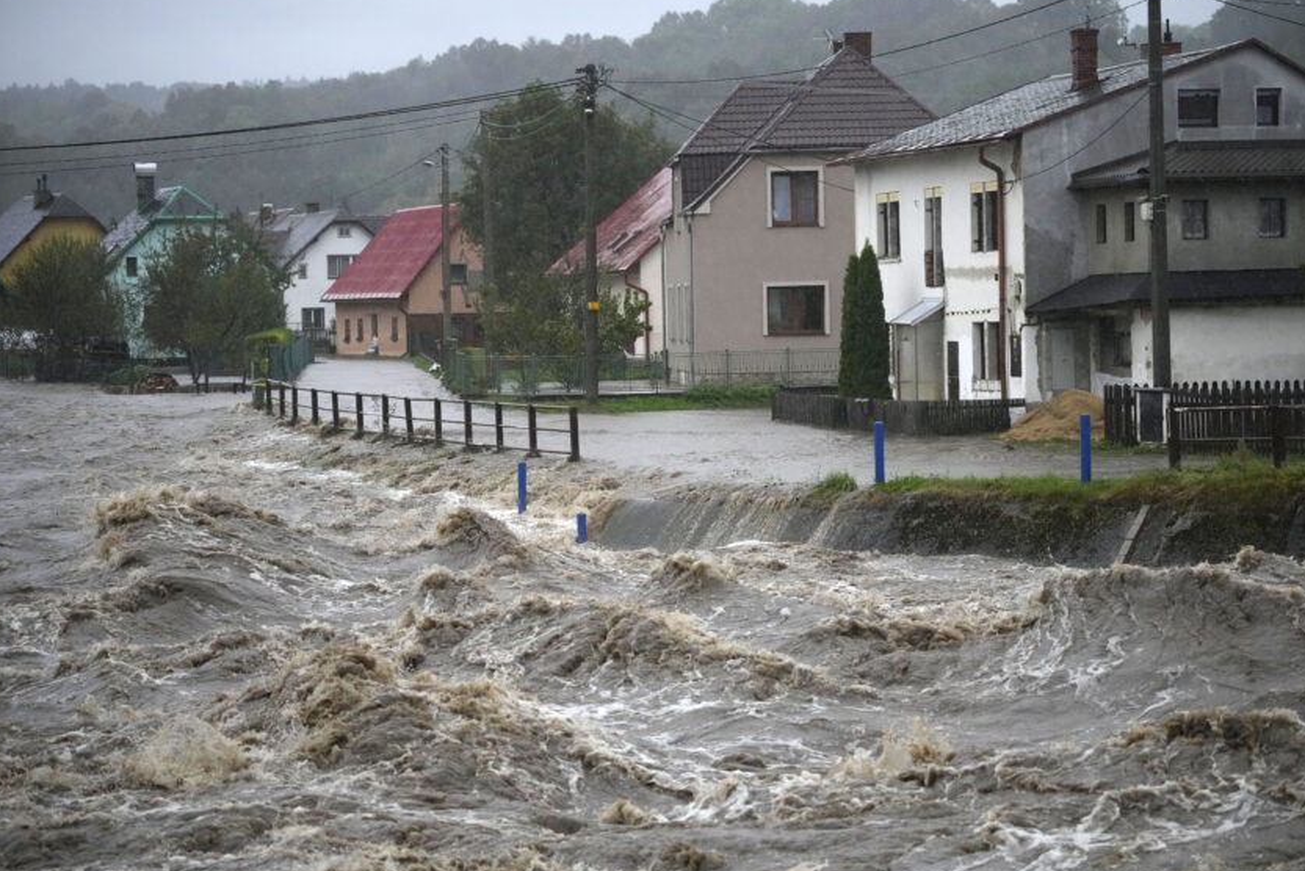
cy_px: 446
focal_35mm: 108
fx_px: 3916
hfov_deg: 18.9
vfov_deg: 12.7
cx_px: 691
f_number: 4.5
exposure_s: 1/1000
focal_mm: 100
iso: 3200
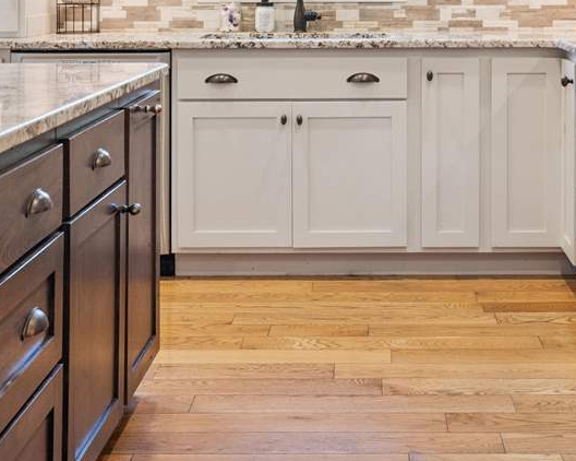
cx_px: 373
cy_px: 5
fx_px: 1125
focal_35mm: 66
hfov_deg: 28.6
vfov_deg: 22.3
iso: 800
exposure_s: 1/25
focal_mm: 29
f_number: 9
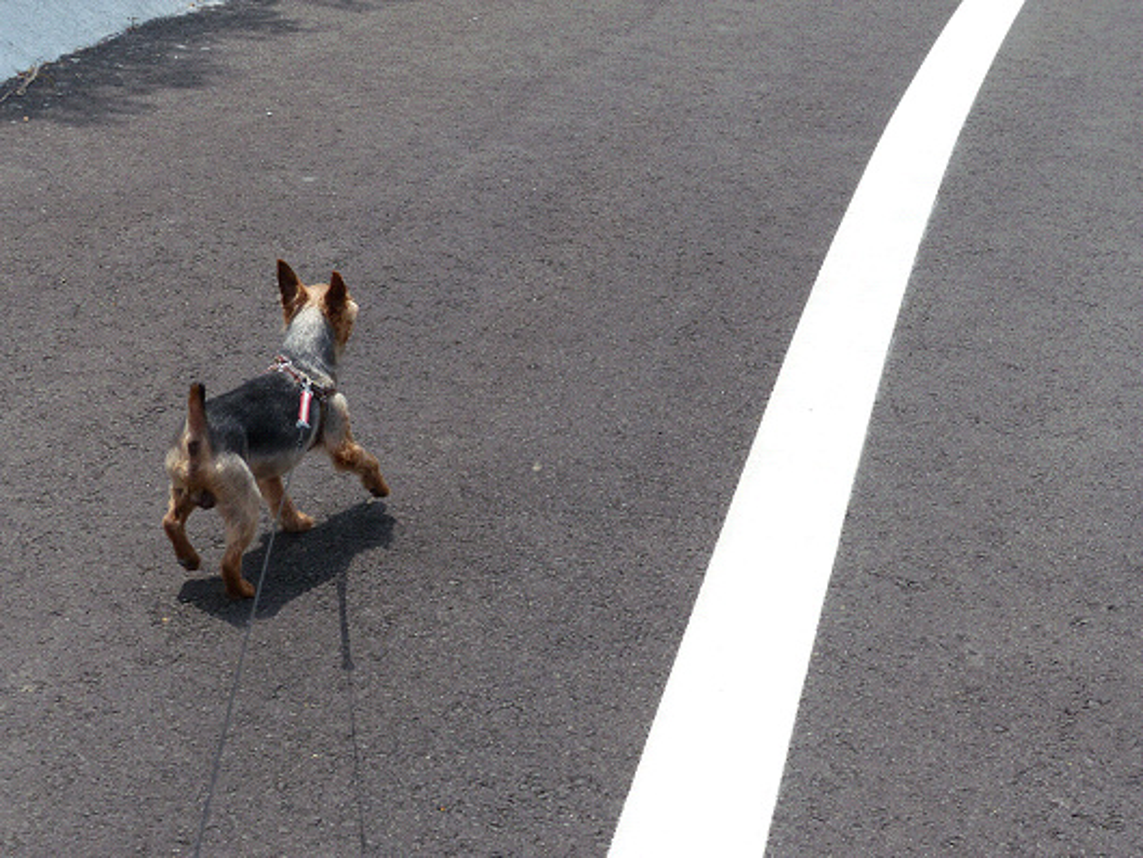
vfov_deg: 16.6
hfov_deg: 22.0
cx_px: 572
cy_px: 429
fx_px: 2939
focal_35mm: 89
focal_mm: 16
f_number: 4
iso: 100
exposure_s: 1/800
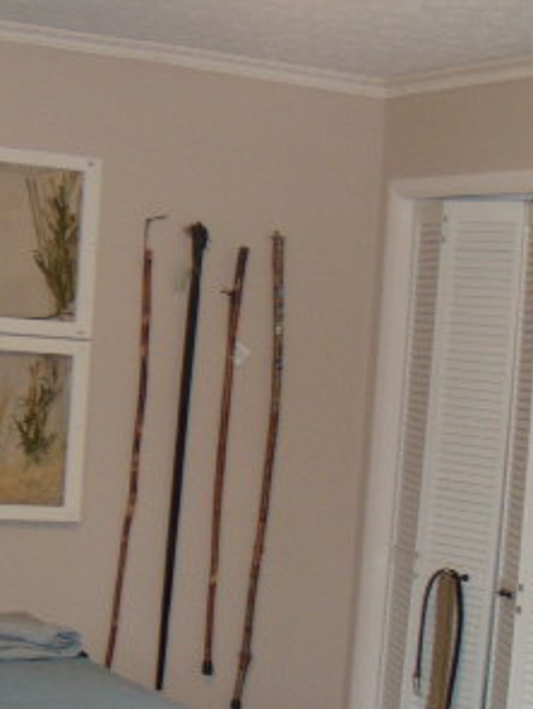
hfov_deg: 18.6
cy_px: 567
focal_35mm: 78
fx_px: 1598
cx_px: 58
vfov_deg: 24.6
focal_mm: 6.4
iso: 250
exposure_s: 1/30
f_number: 3.6
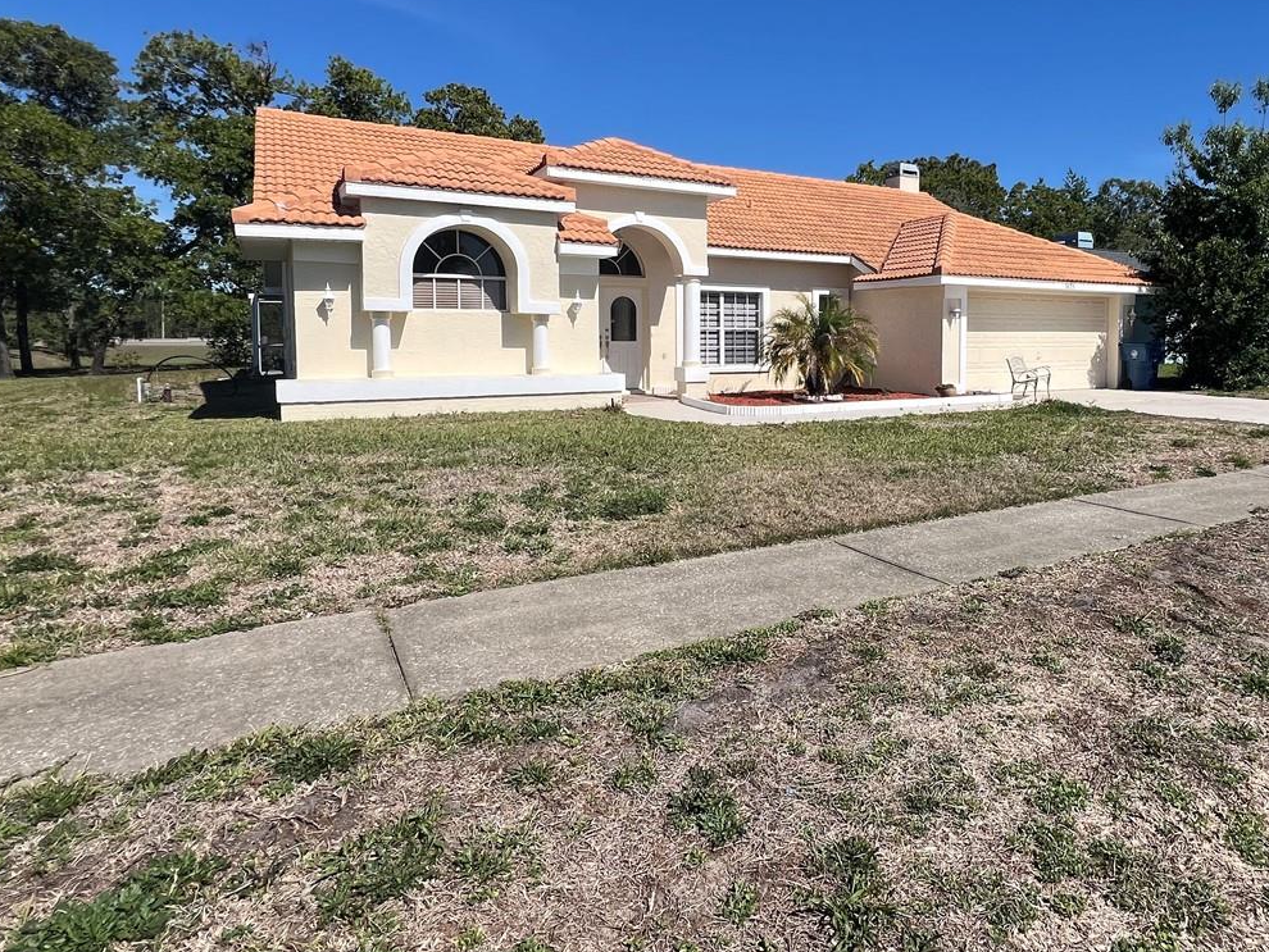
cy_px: 381
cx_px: 806
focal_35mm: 21
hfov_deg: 77.3
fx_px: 770
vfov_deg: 62.9
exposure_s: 1/1783
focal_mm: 1.57
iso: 32
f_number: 1.8
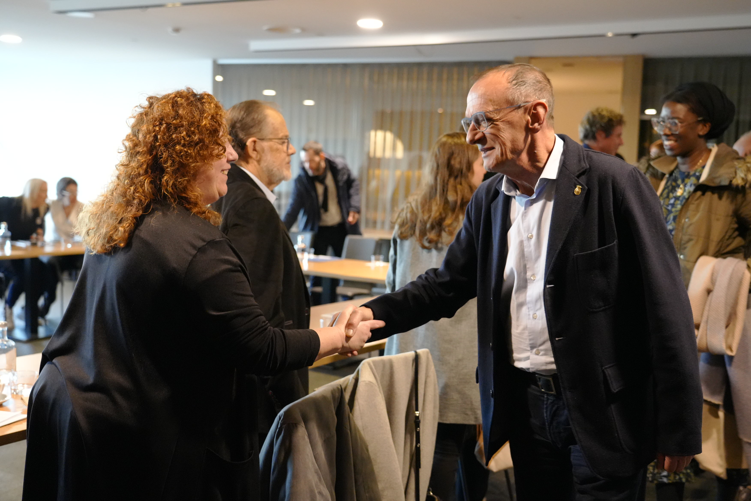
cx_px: 376
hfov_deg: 45.4
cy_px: 250
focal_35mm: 43
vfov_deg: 31.2
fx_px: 897
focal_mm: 43
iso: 8000
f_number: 4
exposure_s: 1/100
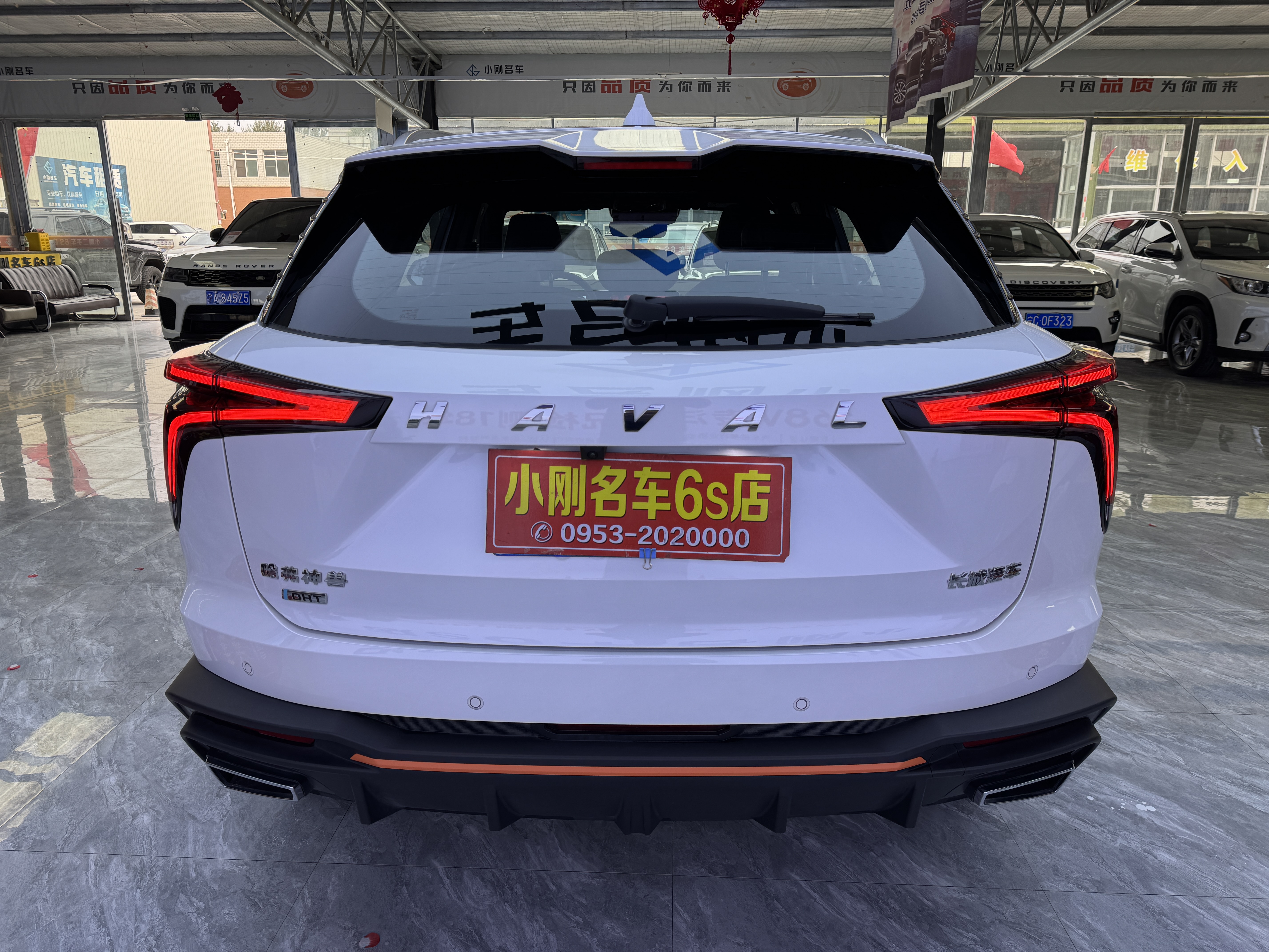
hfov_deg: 71.6
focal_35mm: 24
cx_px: 634
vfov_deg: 56.8
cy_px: 476
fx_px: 880
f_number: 1.78
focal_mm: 6.76
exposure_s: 1/255
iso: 64
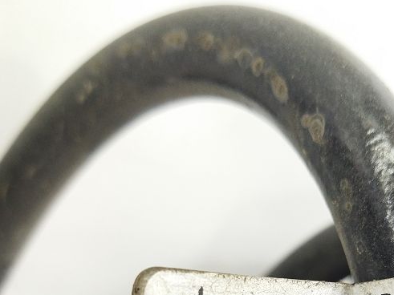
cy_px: 359
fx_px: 751
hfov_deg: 29.1
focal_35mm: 66
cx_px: 275
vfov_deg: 20.7
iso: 197
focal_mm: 4.71
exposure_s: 1/100
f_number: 1.79
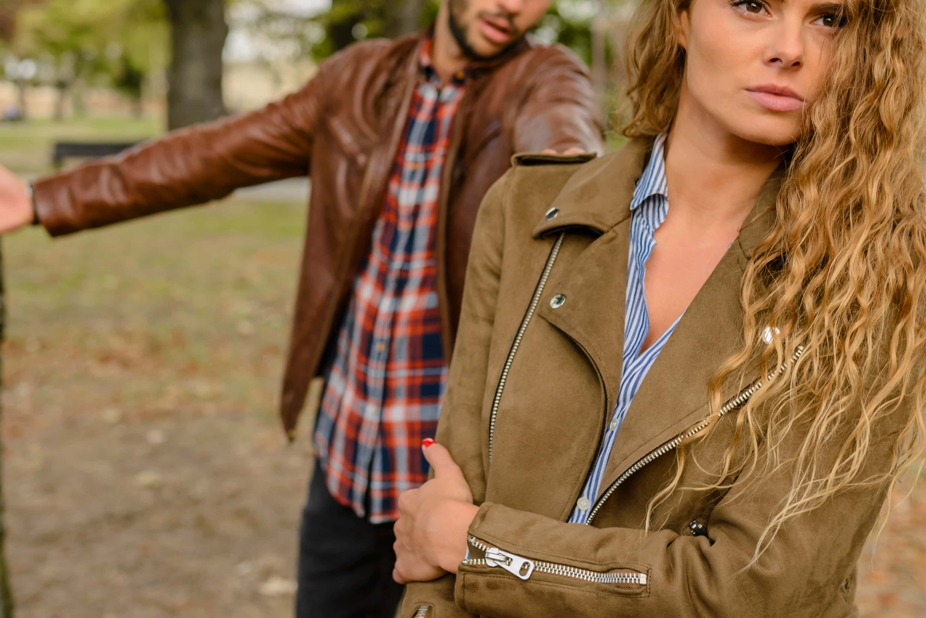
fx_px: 1595
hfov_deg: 32.3
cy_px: 164
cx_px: 417
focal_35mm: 62
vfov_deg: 21.8
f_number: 2.8
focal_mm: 35
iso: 250
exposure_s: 1/250
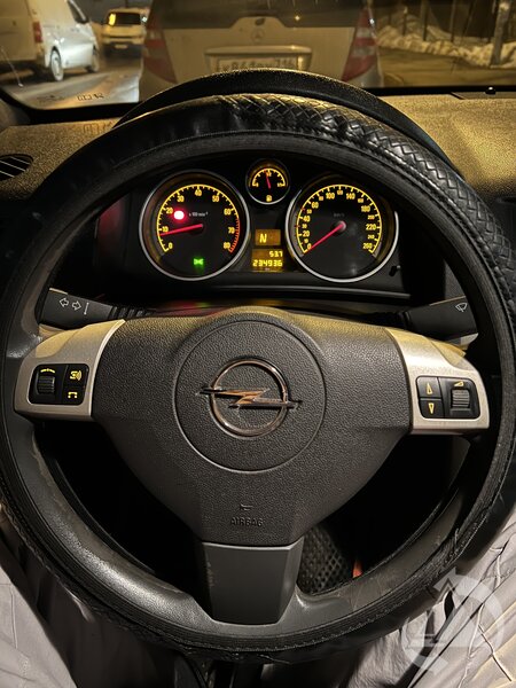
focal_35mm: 26
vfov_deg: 67.3
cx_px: 258
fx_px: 517
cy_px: 344
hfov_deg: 53.1
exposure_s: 1/9
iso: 640
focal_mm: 5.7
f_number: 1.5
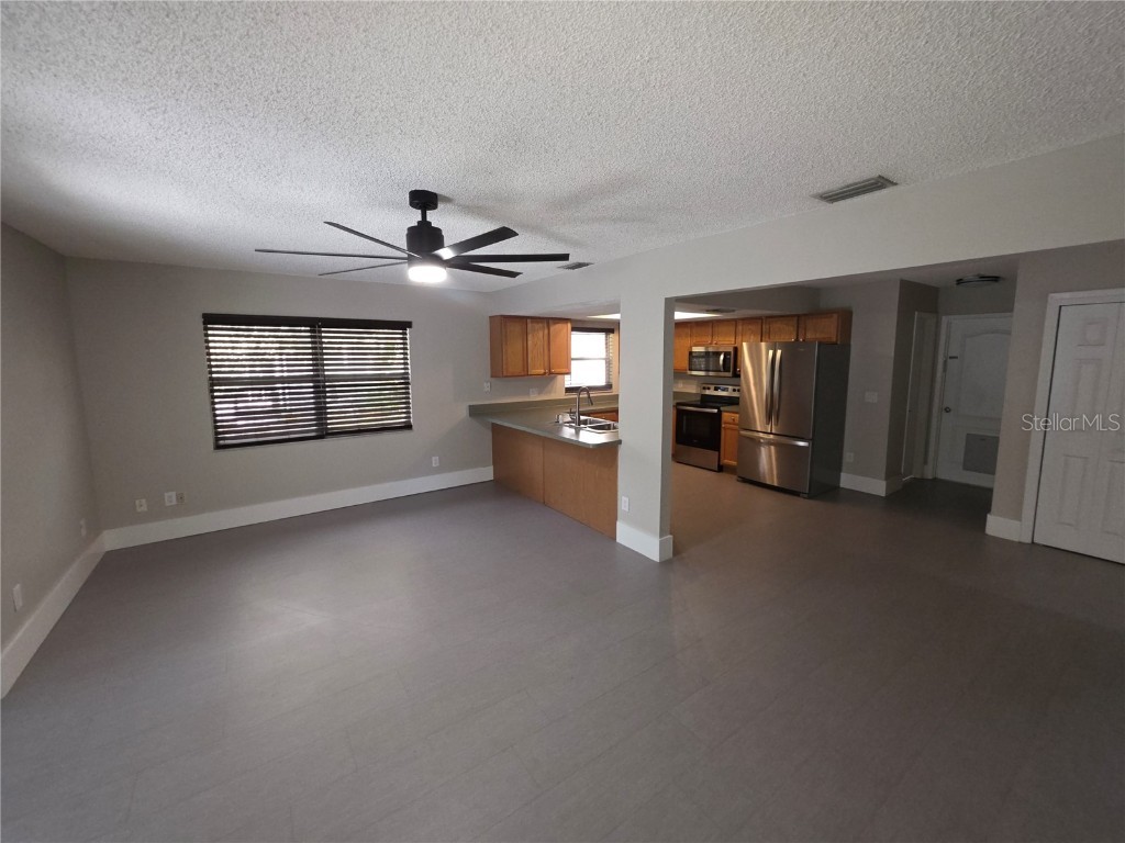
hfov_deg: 106.2
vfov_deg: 89.9
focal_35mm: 13
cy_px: 422
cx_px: 562
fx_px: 422
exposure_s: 1/40
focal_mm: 2.2
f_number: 1.9
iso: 200
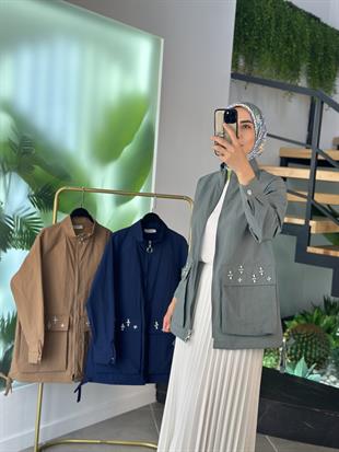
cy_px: 226
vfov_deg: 39.6
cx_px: 170
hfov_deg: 30.3
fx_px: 626
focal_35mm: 48
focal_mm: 6.86
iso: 80
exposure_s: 1/264
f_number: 1.78
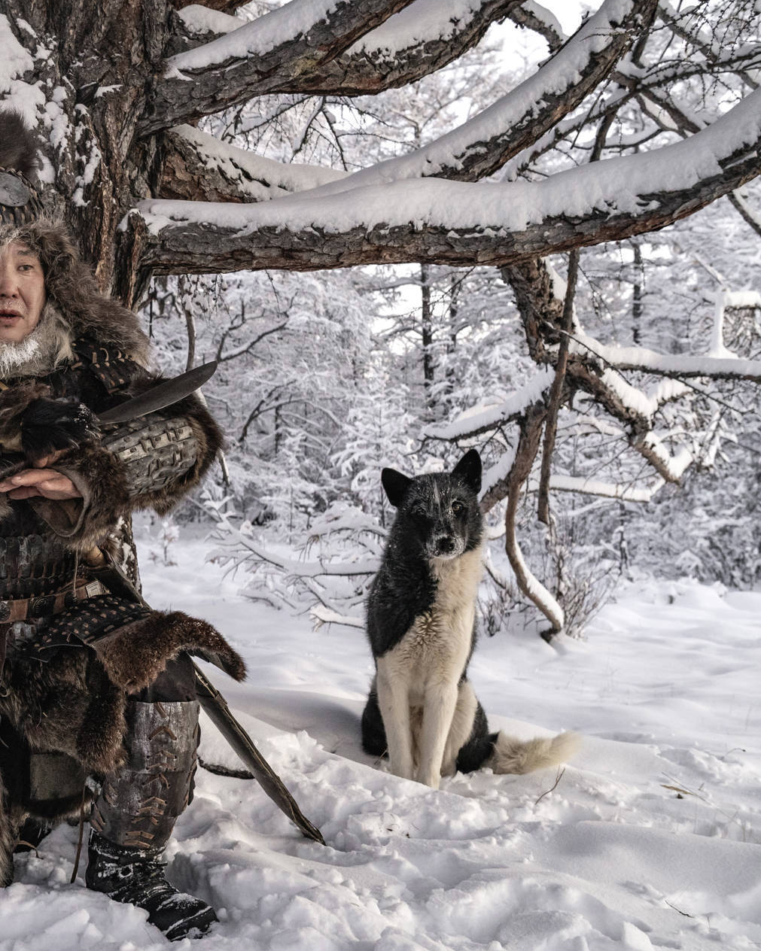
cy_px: 484
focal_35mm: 49
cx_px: 42
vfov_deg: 38.0
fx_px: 1380
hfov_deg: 29.3
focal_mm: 33
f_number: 7.1
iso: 3200
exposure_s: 1/125
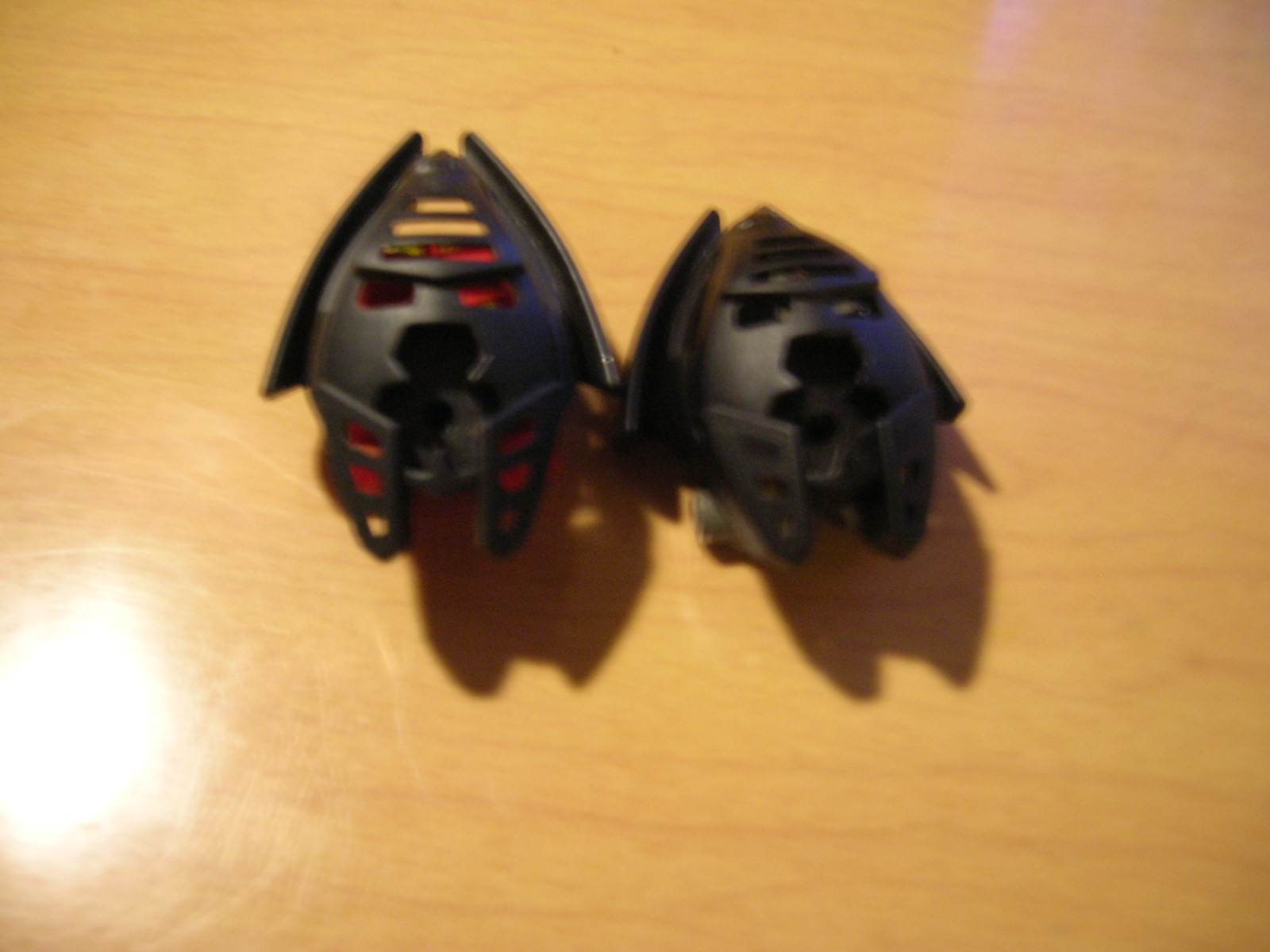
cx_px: 635
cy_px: 476
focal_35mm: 34
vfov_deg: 41.8
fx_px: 1247
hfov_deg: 54.0
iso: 133
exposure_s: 1/3.7
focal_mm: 5.7
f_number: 2.9
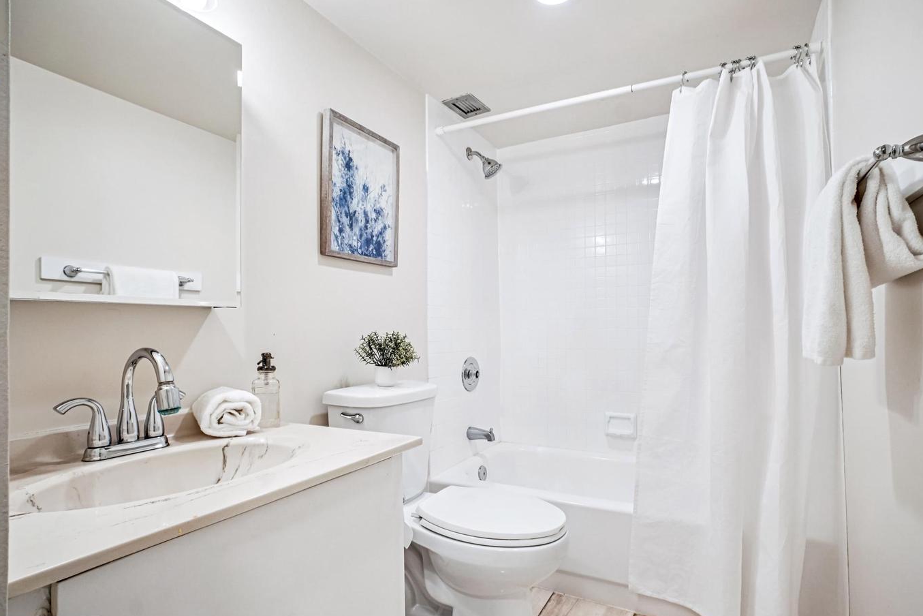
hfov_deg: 91.4
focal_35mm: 18
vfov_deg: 68.8
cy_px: 326
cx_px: 484
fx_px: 450
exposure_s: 1/25
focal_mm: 11
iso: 500
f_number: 8
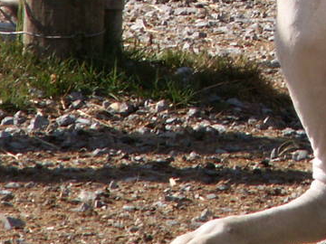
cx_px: 447
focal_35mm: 1084
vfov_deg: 1.4
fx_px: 10209
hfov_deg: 1.8
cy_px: -136
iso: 50
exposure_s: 1/125
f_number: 8
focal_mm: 40
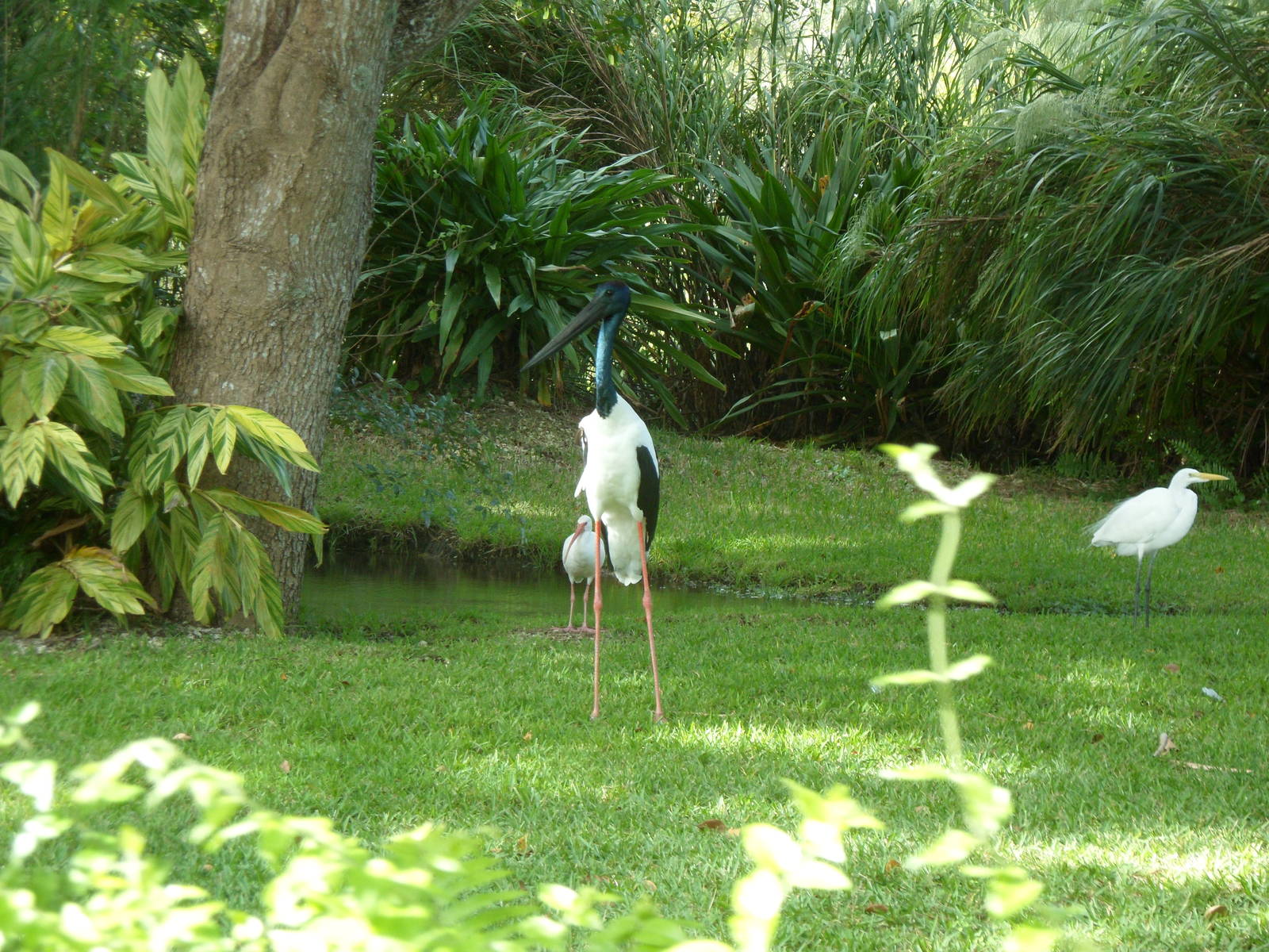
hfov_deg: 12.2
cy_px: 476
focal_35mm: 162
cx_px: 634
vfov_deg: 9.2
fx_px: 5939
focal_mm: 28.7
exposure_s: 1/60
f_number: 5.5
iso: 100
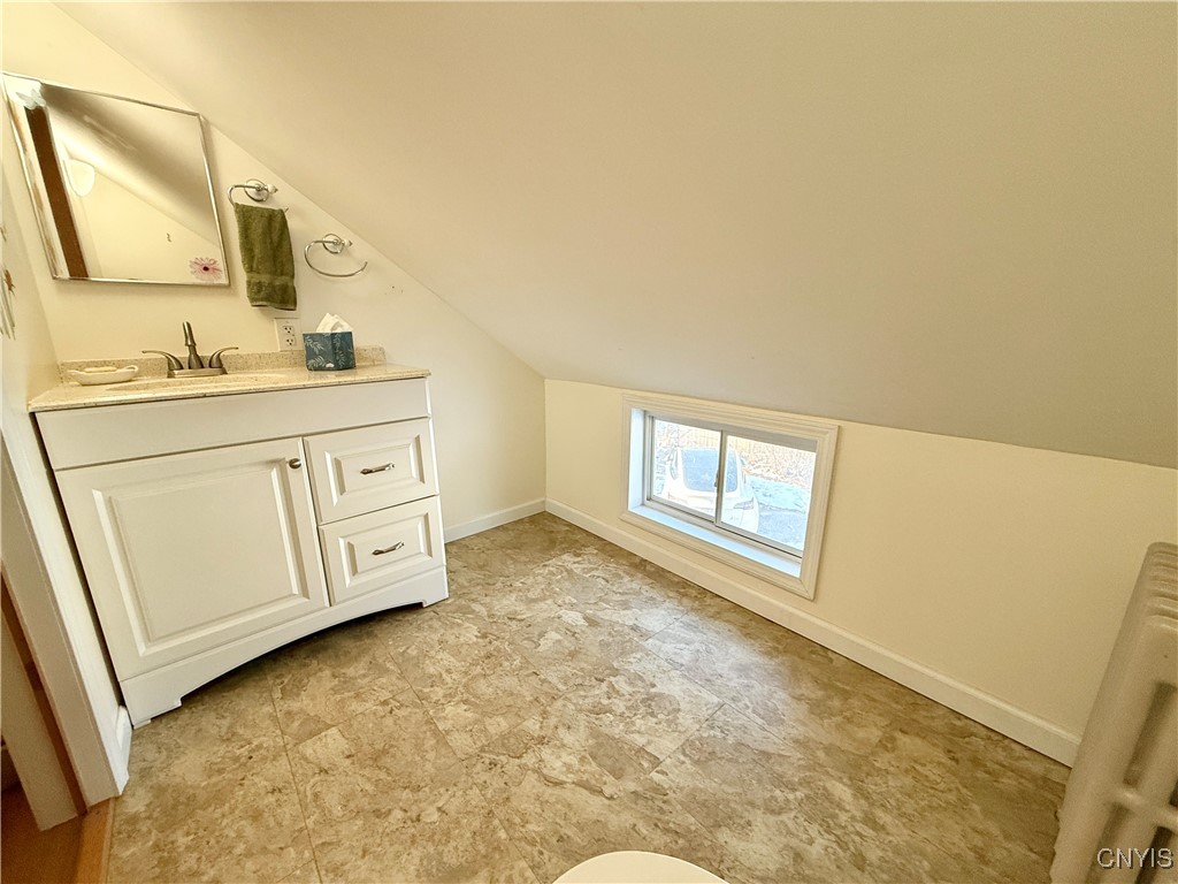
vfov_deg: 85.7
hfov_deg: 102.1
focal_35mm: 14
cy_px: 442
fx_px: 476
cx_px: 589
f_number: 2.2
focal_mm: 2.22
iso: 200
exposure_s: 1/120
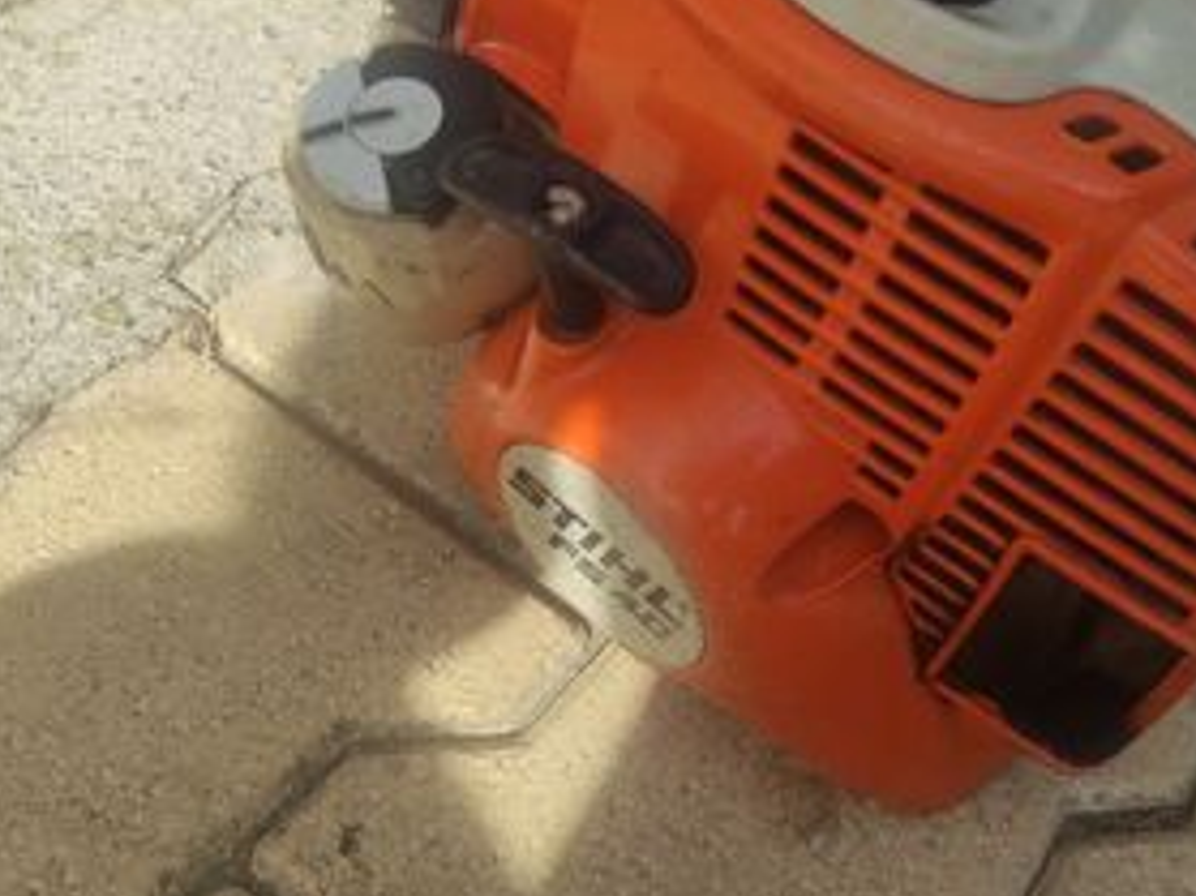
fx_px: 1485
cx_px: 737
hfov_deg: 43.6
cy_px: 257
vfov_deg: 33.1
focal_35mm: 43
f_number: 1.89
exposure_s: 1/852
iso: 100
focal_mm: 5.43
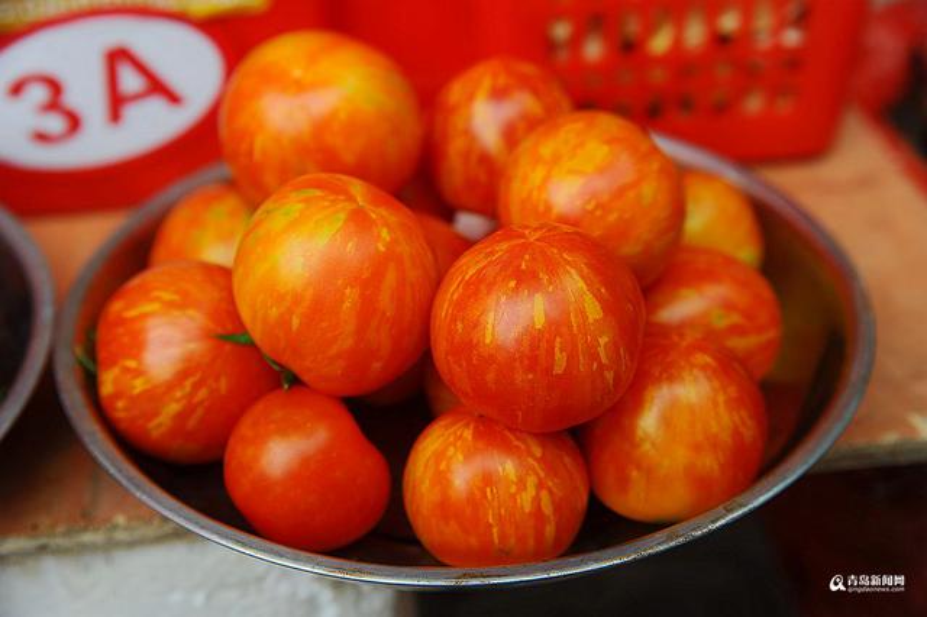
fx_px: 1596
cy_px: 308
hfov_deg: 32.4
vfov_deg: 21.9
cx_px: 464
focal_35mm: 62
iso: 200
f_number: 5
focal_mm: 62
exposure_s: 1/200
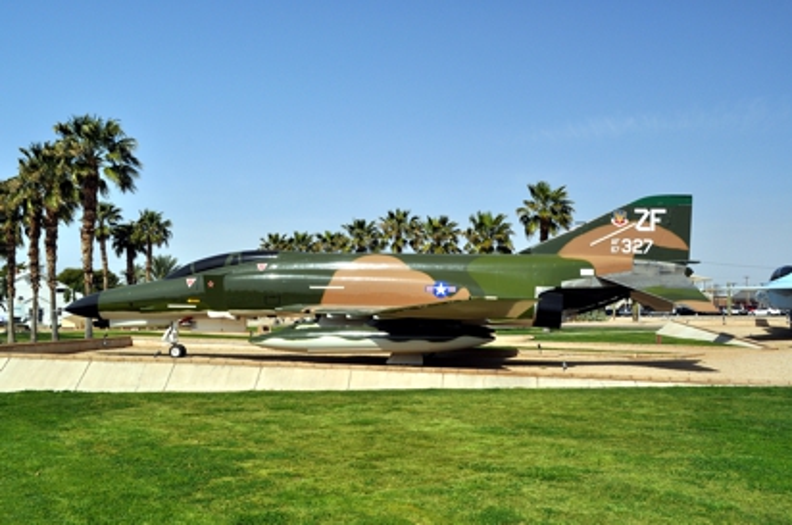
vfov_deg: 36.7
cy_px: 262
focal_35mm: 36
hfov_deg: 53.2
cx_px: 396
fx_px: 790
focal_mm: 24
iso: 200
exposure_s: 1/400
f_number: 10
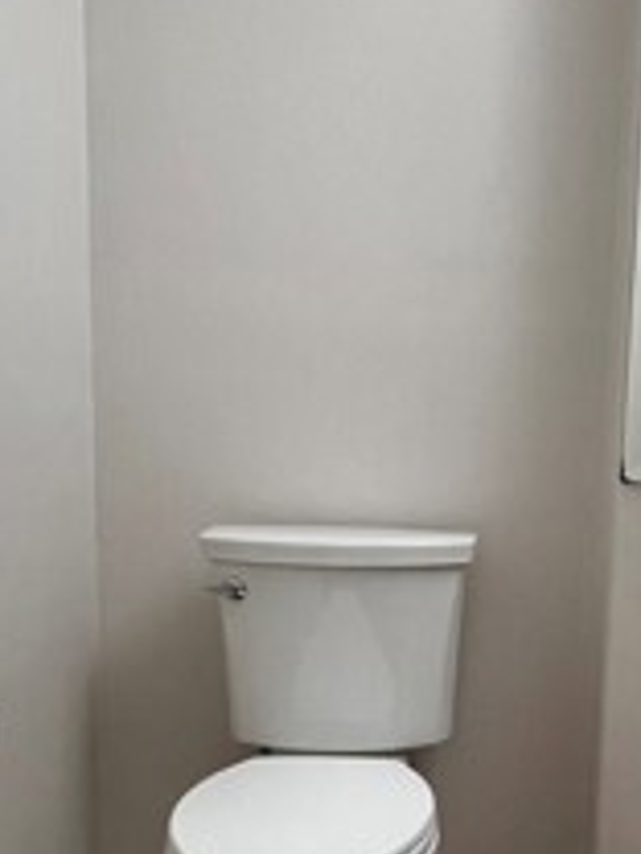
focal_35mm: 40
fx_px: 988
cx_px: 546
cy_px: 599
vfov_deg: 45.7
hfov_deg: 34.4
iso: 250
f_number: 1.8
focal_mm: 1.57
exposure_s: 1/120
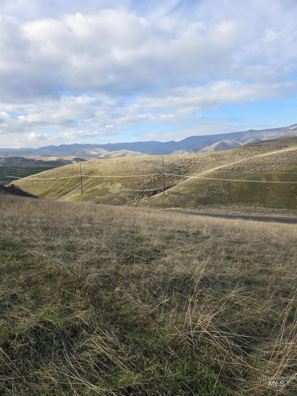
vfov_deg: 73.9
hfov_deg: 58.9
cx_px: 148
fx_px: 263
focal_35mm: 23
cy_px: 198
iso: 80
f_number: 1.8
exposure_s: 1/2140
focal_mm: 5.4
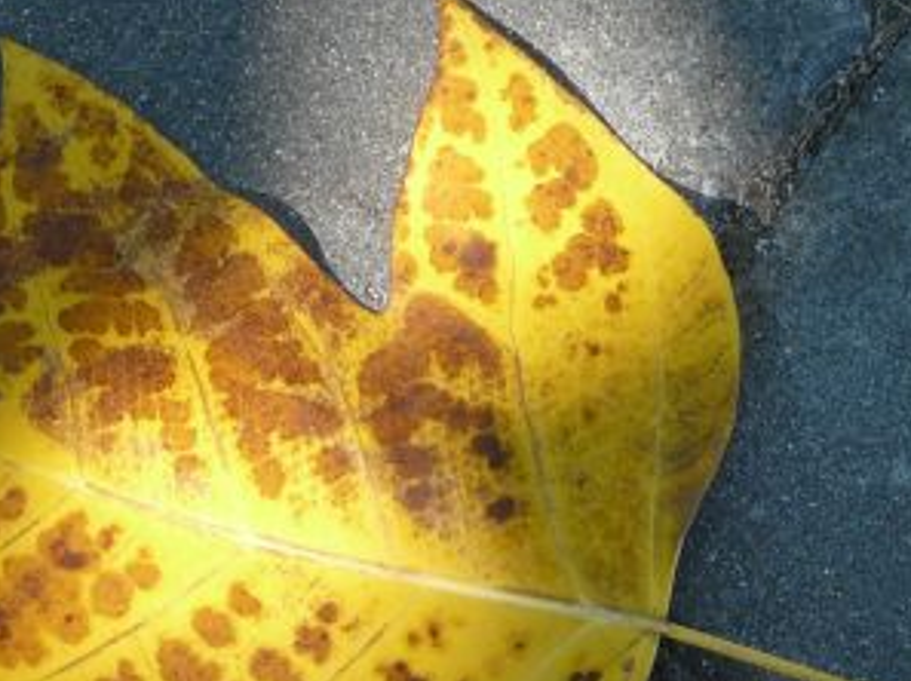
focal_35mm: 286
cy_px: 488
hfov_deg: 6.9
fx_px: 7518
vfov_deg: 5.2
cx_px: 506
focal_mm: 17.5
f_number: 4
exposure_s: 1/160
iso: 100
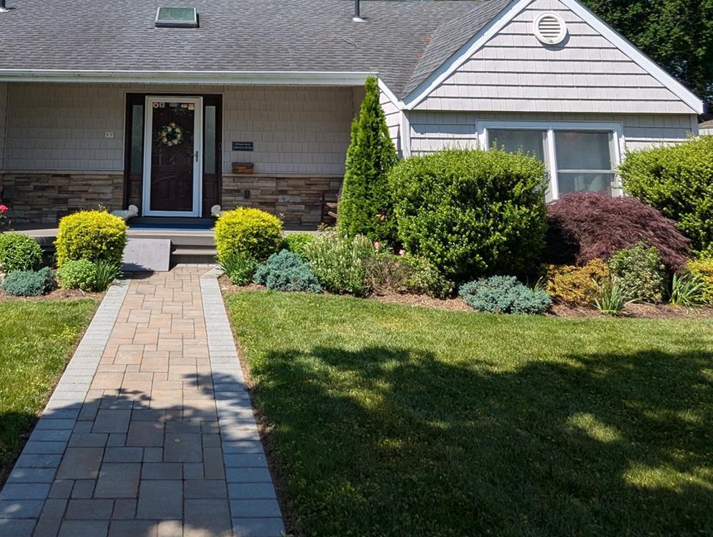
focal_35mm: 31
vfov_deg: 41.8
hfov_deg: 56.0
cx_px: 197
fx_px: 639
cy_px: 51
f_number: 2.2
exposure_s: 1/1045
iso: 48
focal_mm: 2.35
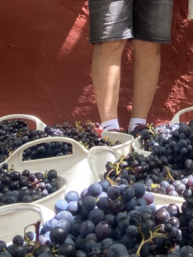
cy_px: 5
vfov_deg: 20.3
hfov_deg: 15.2
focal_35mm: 94
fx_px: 699
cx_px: 234
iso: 32
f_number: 1.8
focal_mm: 4.25
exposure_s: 1/122
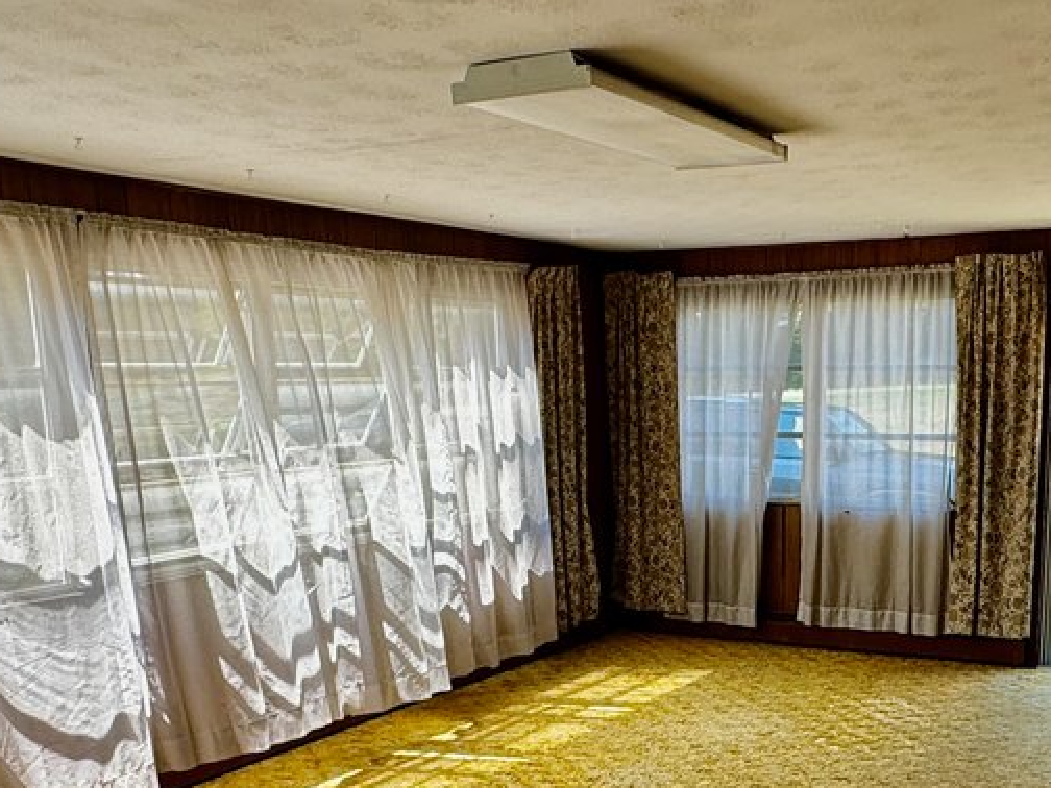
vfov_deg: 33.2
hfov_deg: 44.0
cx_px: 714
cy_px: 647
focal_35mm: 42
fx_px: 1275
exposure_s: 1/129
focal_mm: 2.22
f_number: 2.2
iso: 40
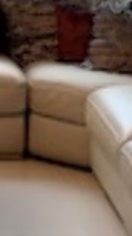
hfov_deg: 6.1
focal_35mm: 197
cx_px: -48
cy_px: 38
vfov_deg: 10.9
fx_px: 1226
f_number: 1.8
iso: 80
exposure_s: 1/120
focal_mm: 4.25
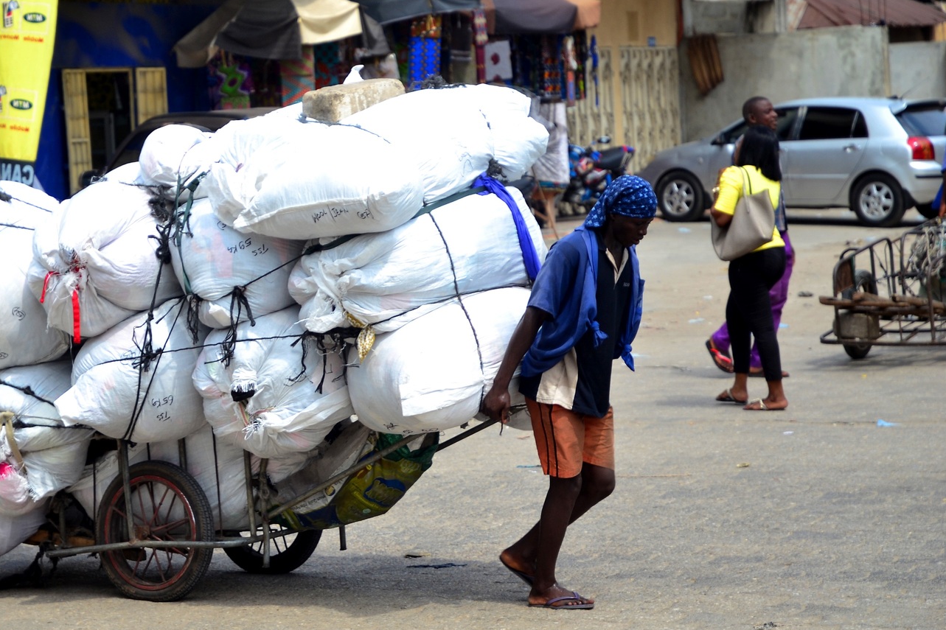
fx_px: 3468
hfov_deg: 15.5
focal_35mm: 132
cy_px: 336
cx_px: 365
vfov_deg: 10.4
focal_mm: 70
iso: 100
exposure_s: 1/320
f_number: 4.5
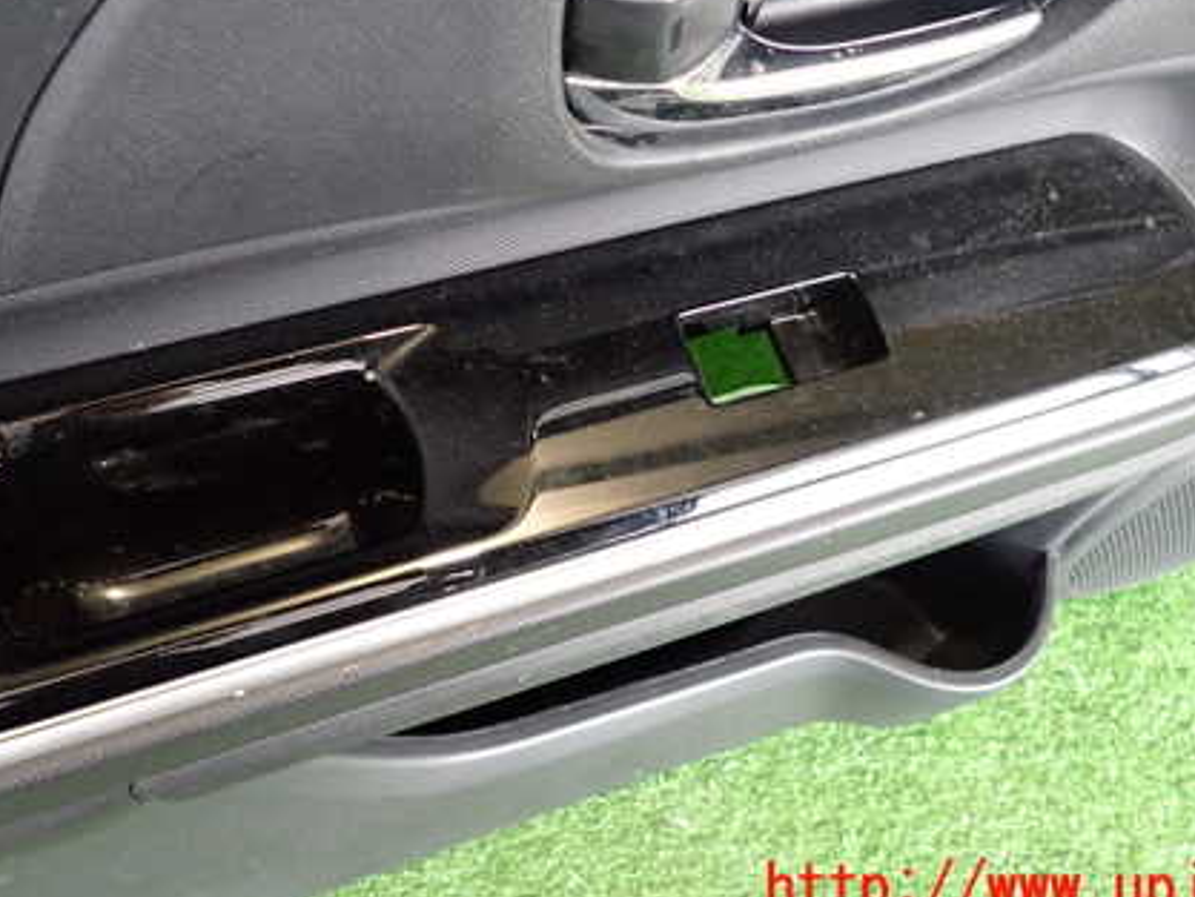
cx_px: 553
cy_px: 281
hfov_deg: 51.3
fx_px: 1243
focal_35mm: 36
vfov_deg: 39.1
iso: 500
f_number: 2
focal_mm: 4.5
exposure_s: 1/30
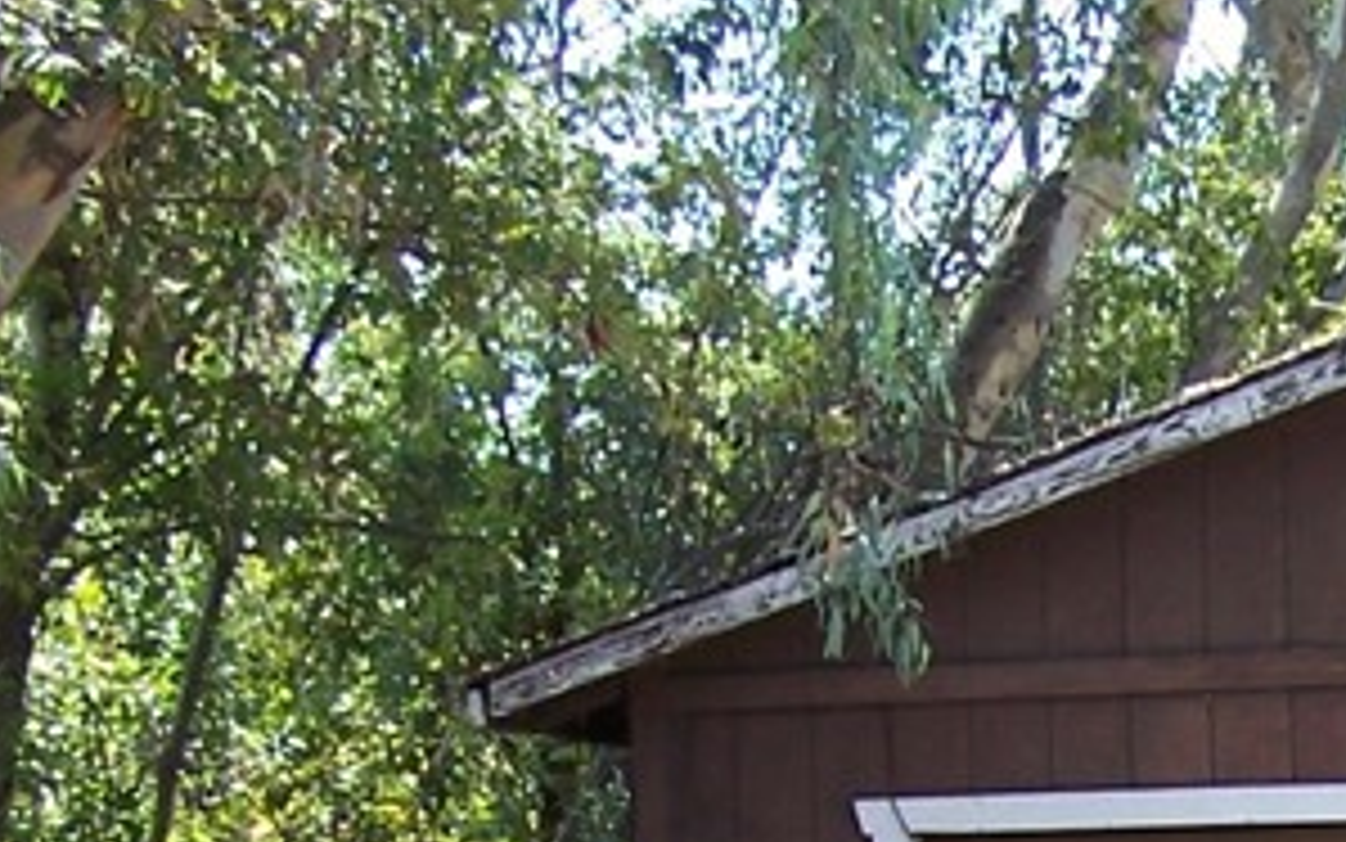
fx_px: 5063
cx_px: 1688
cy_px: 1270
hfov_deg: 14.6
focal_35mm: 138
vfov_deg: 9.2
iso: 80
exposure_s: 1/160
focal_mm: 6.3
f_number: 2.8
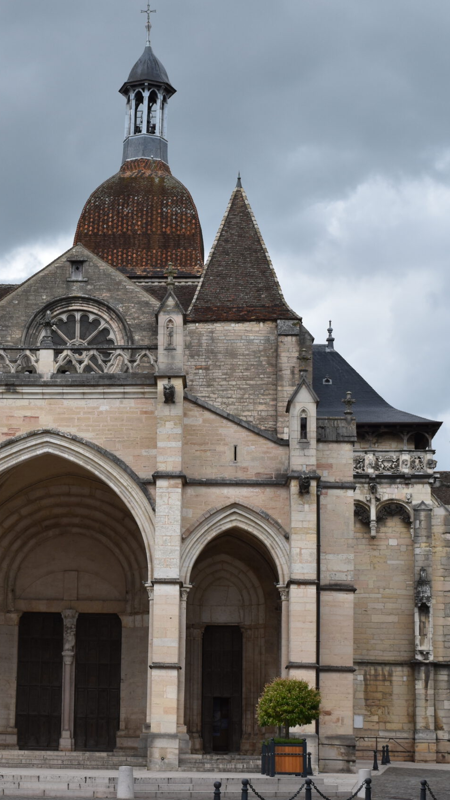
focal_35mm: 83
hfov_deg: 14.5
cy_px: 400
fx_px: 1756
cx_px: 91
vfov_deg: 25.7
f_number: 10
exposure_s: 1/400
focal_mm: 35
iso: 200
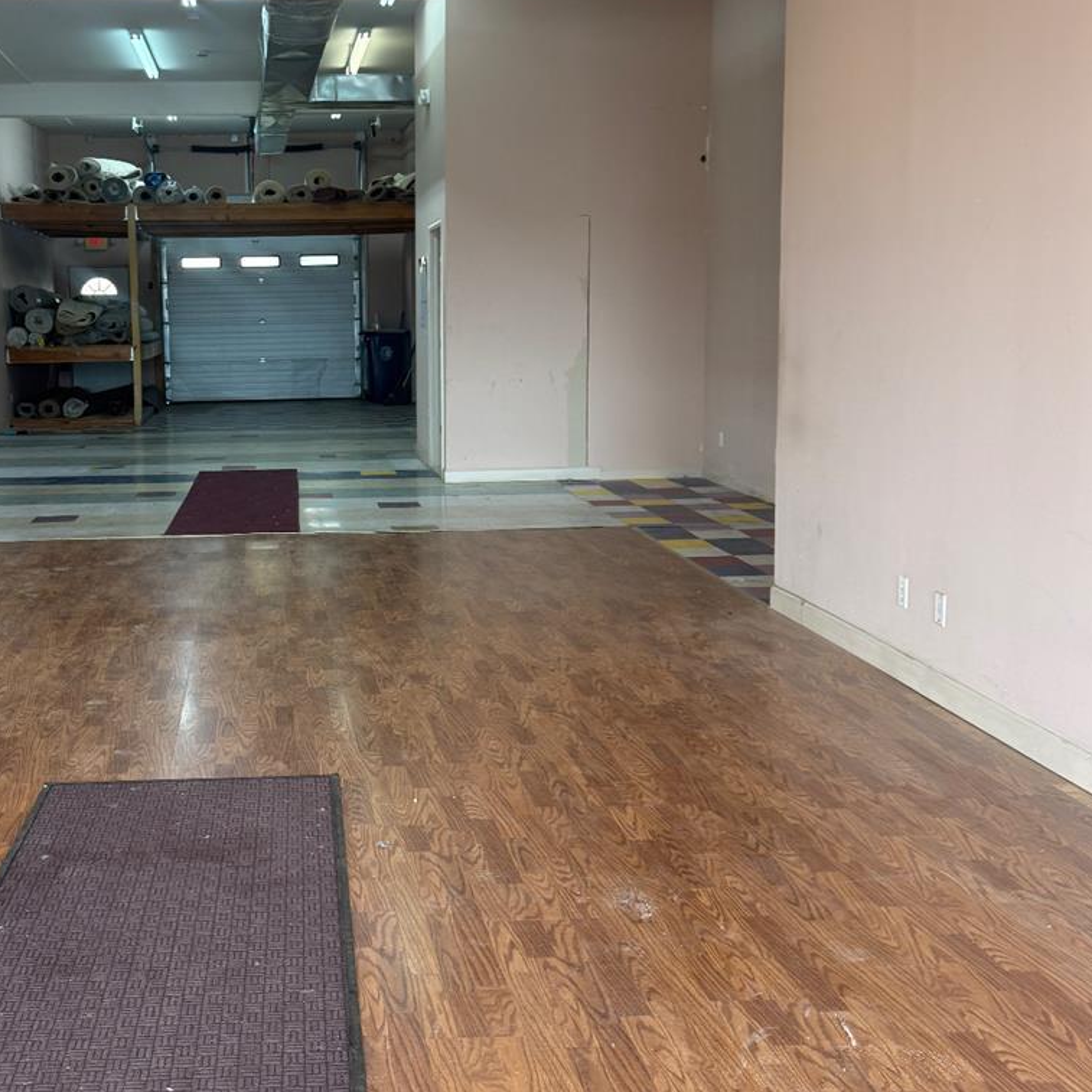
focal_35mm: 42
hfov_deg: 39.4
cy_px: 491
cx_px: 341
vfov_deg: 40.0
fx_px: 1499
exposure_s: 1/120
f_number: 1.78
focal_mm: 6.76
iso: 100
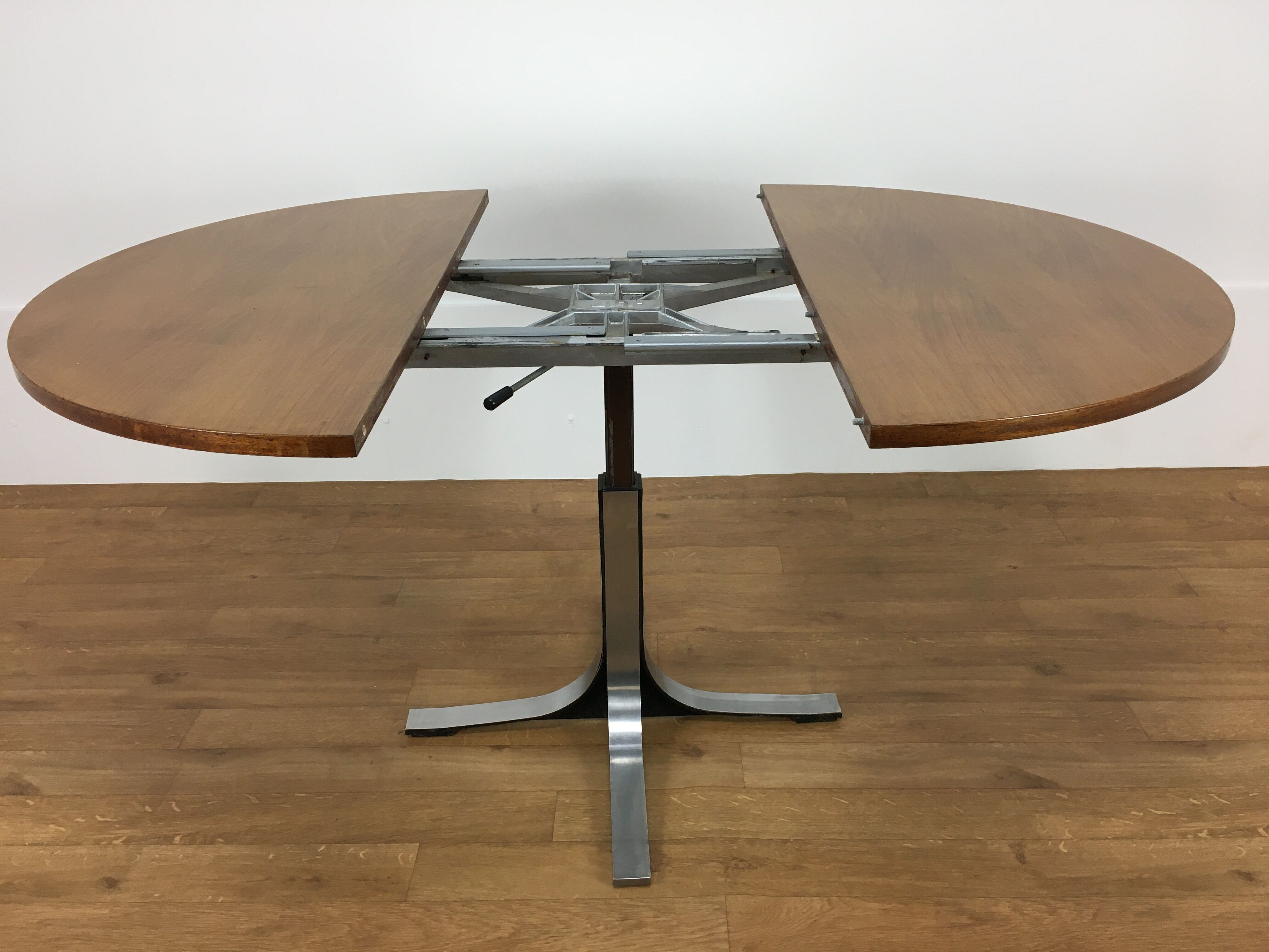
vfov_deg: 48.2
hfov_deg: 61.7
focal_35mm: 29
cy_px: 476
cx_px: 634
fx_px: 1063
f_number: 2.2
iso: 40
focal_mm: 4.15
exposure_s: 1/33
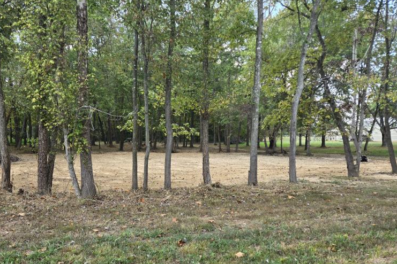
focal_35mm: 31
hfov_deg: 60.2
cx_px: 178
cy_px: 168
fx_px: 342
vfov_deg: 41.9
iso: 25
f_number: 1.8
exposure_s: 1/180
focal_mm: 5.4
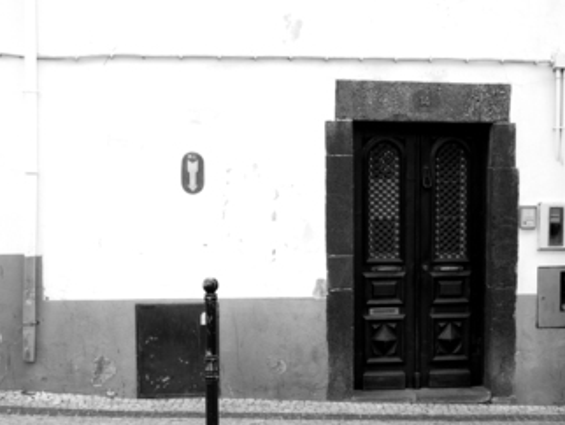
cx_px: 351
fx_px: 910
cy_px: 244
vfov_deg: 26.2
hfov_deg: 34.3
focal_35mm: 56
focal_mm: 27
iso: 100
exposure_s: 1/100
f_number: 5
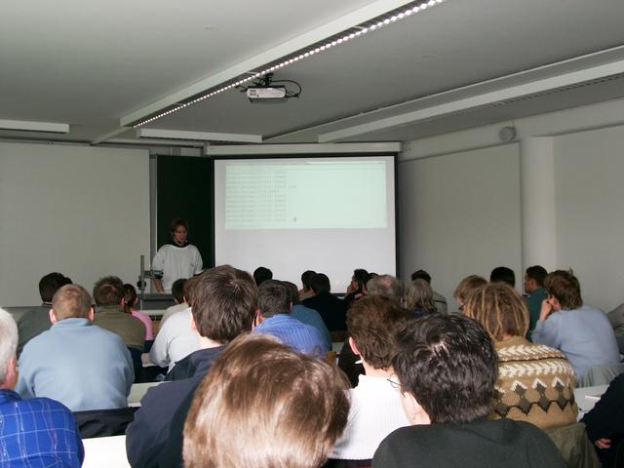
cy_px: 234
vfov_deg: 29.7
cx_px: 312
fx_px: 883
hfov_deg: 38.9
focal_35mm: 49
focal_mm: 10.2
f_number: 3
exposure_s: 1/60
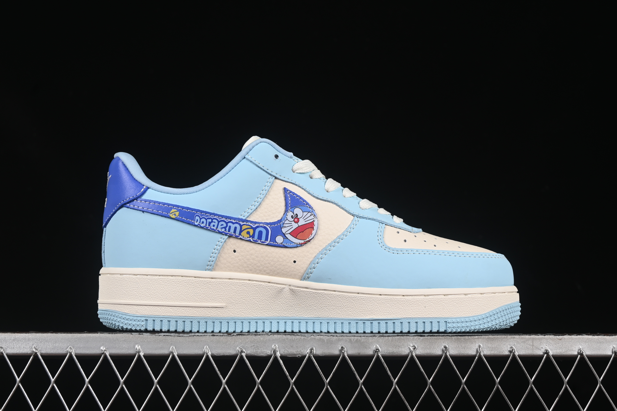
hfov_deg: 27.0
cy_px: 206
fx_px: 1285
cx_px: 308
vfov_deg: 18.2
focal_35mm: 75
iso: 160
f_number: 8
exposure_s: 1/80
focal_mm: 50
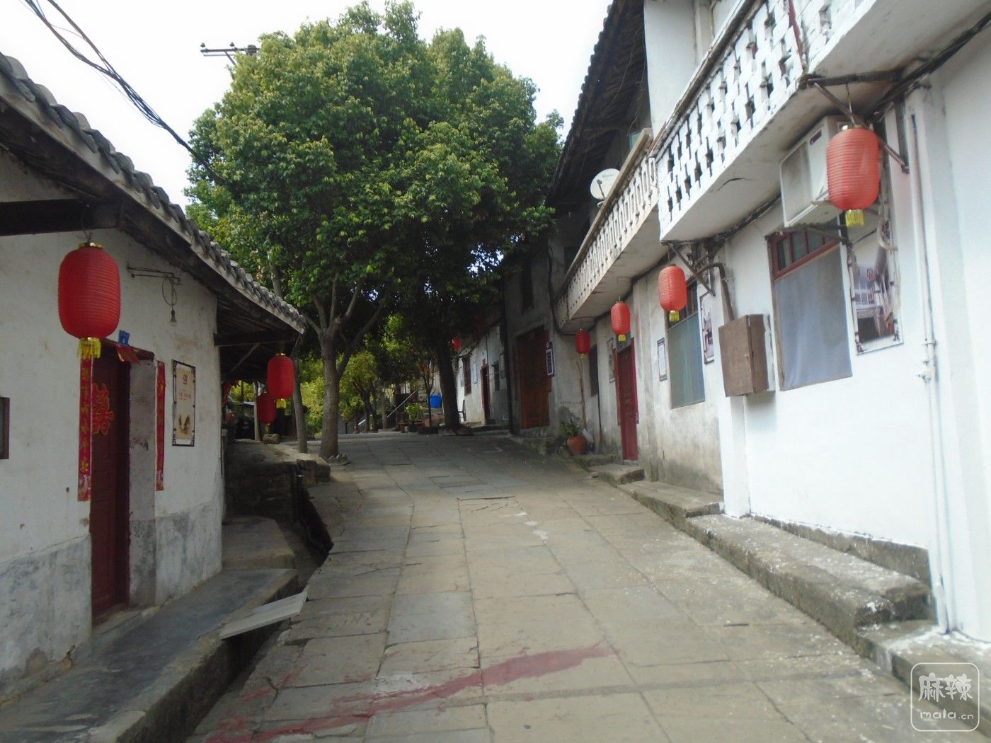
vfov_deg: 53.1
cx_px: 496
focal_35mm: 26
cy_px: 372
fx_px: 744
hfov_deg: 67.3
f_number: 3.2
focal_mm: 4.6
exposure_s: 1/400
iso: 100
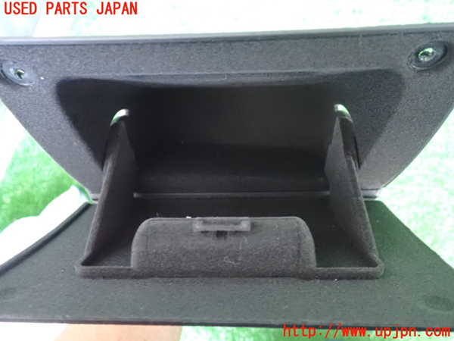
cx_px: 227
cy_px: 170
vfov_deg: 49.7
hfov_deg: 63.4
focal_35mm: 28
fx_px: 367
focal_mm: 5.05
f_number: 2.2
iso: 1600
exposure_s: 1/20
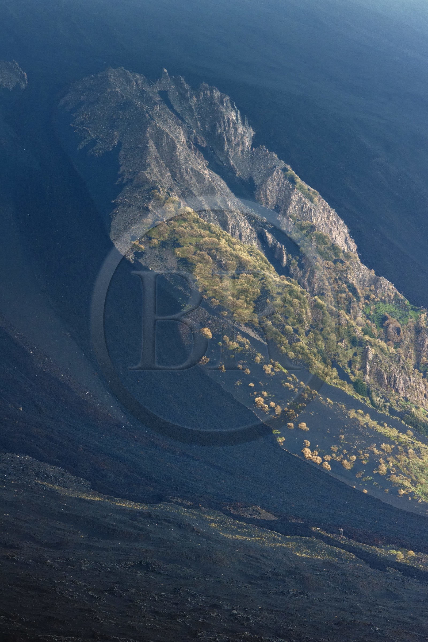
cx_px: 214
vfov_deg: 13.3
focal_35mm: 155
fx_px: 2766
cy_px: 321
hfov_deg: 8.8
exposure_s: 1/320
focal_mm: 155
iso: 800
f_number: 11
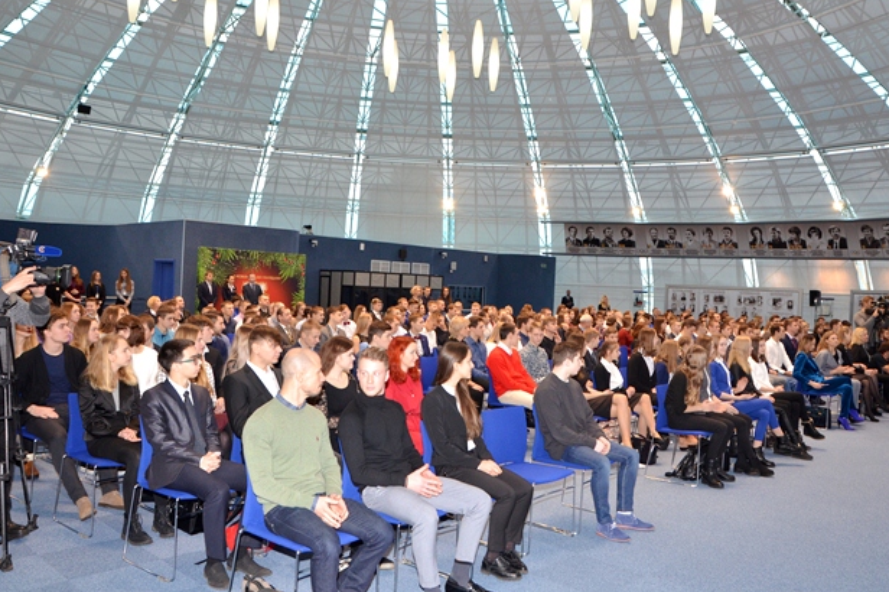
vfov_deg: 48.6
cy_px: 292
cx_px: 446
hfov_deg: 68.4
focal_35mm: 27
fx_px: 655
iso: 800
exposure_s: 1/60
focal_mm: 17
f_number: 7.1
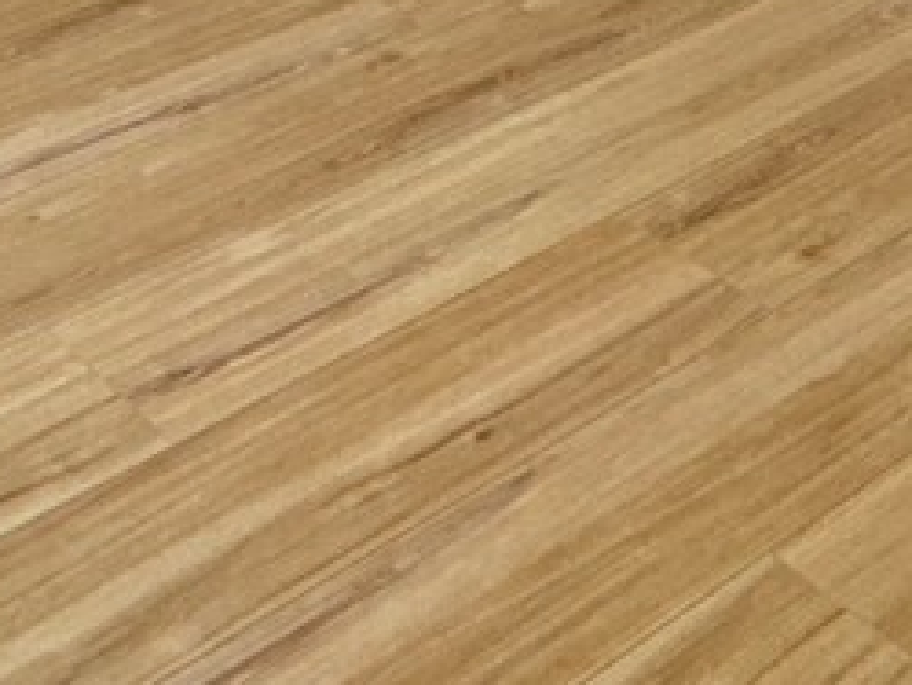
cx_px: 831
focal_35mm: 90
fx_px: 2372
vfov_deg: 11.9
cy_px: -1132
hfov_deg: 21.3
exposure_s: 1/60
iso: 100
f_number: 2.2
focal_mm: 2.22
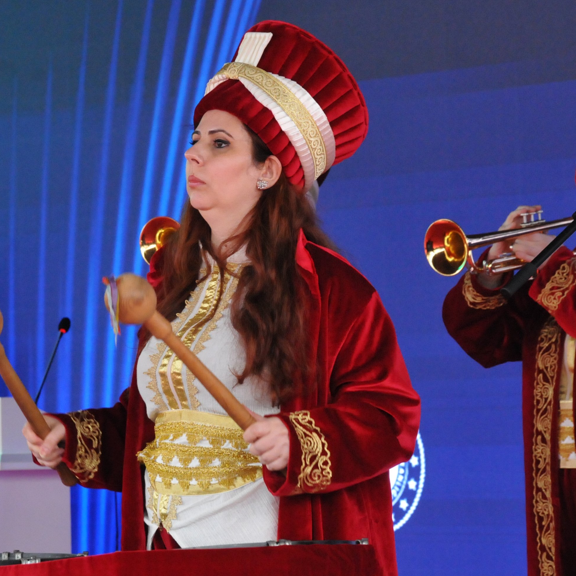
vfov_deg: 7.5
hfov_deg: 7.5
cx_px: 216
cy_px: 291
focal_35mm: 234
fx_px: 4405
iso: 3200
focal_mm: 112
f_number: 8
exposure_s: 1/320
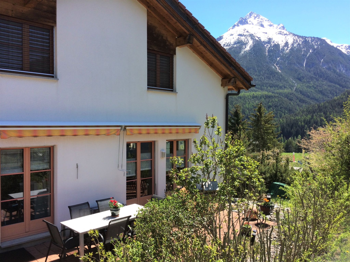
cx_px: 175
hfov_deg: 61.7
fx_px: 293
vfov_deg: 48.2
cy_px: 131
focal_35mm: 29
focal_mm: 4.15
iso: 32
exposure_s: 1/1080
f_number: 2.2
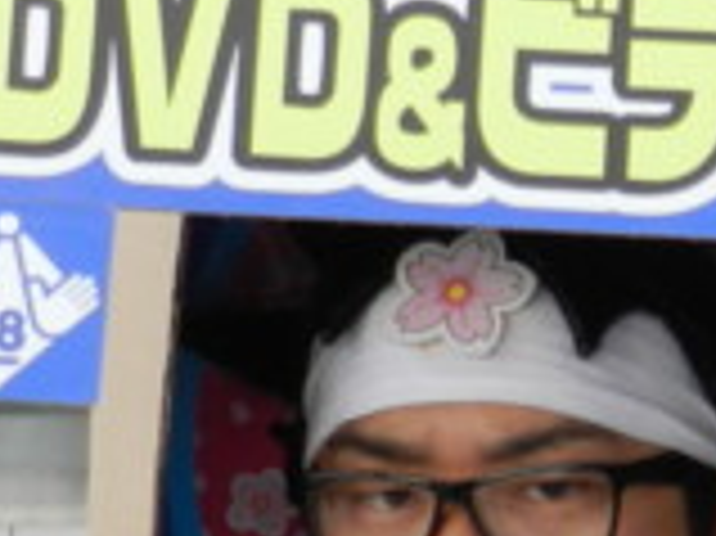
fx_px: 7916
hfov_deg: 5.1
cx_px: 1274
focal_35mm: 383
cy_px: 1063
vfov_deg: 3.8
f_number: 4.8
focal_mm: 13.5
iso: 160
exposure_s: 1/125
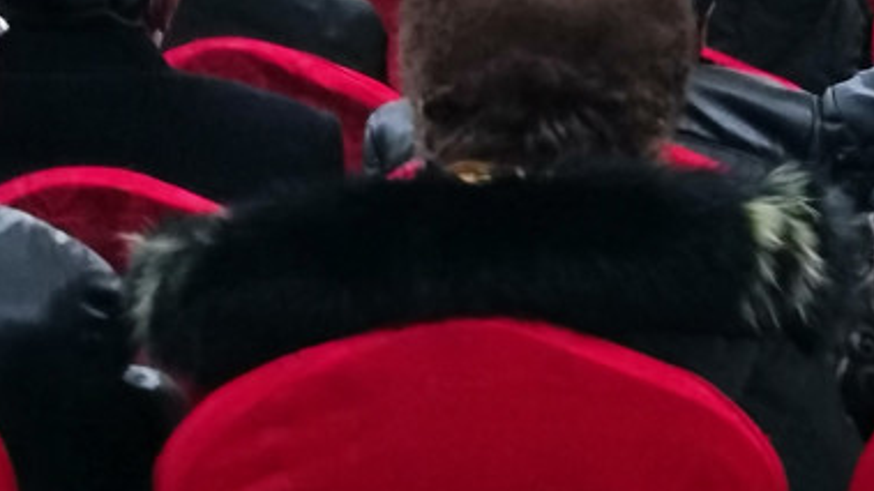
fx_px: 4286
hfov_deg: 11.6
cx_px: 487
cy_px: -82
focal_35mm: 185
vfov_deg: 6.5
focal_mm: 5.58
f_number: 1.8
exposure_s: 1/50
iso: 200
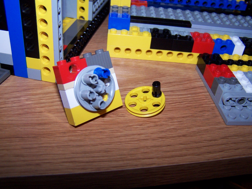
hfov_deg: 49.0
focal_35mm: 38
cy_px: 94
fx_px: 277
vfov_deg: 37.7
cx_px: 126
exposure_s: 1/60
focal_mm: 6.3
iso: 140
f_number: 2.8
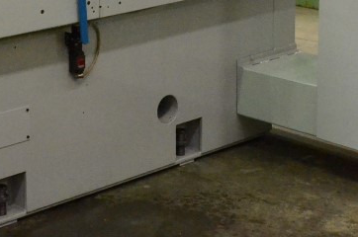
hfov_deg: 18.7
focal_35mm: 108
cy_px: -87
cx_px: 58
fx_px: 1072
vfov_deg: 12.2
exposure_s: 1/200
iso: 6400
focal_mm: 24
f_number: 7.1
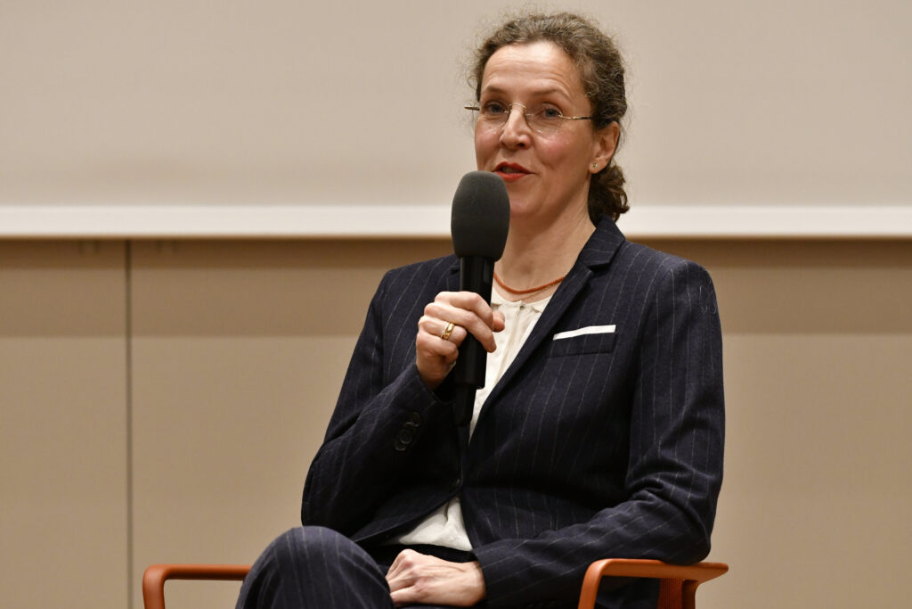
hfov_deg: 6.9
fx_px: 7601
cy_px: 304
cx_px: 456
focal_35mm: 300
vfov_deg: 4.6
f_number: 4
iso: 3200
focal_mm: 200
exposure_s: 1/250
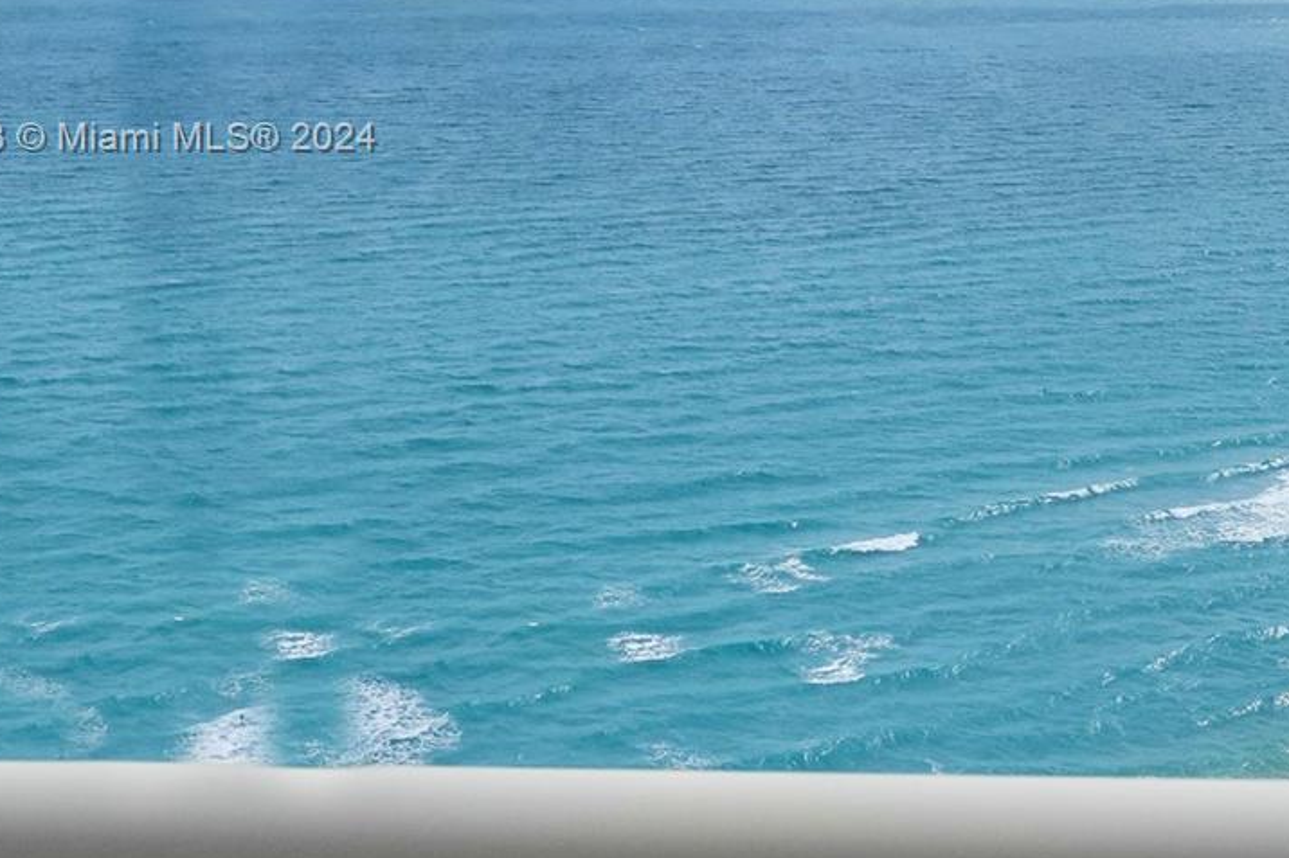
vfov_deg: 20.0
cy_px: 140
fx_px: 2398
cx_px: 1240
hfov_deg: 28.5
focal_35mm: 67
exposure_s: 1/5000
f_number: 7.1
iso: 250
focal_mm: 20
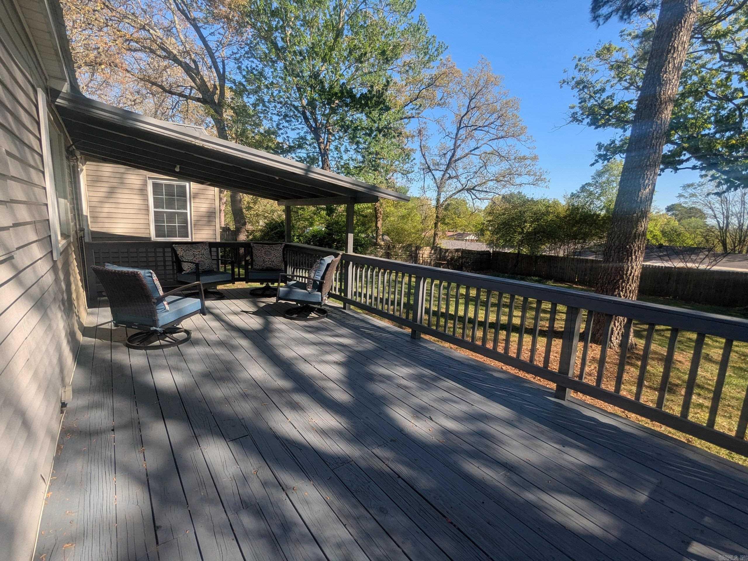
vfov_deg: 78.1
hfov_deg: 94.5
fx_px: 346
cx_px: 374
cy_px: 280
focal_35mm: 16
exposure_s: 1/788
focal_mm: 2.35
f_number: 2.2
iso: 47
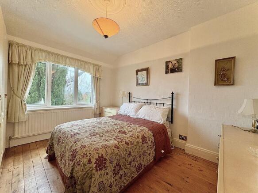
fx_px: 104
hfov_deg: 102.1
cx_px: 129
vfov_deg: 85.7
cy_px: 96
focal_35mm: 14
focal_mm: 2.22
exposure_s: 1/100
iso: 400
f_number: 2.2
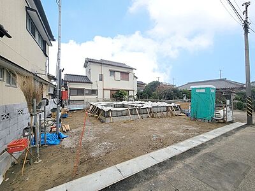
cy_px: 96
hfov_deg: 106.2
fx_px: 96
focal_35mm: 13
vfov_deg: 89.9
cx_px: 128
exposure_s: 1/176
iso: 50
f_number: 2.2
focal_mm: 2.2
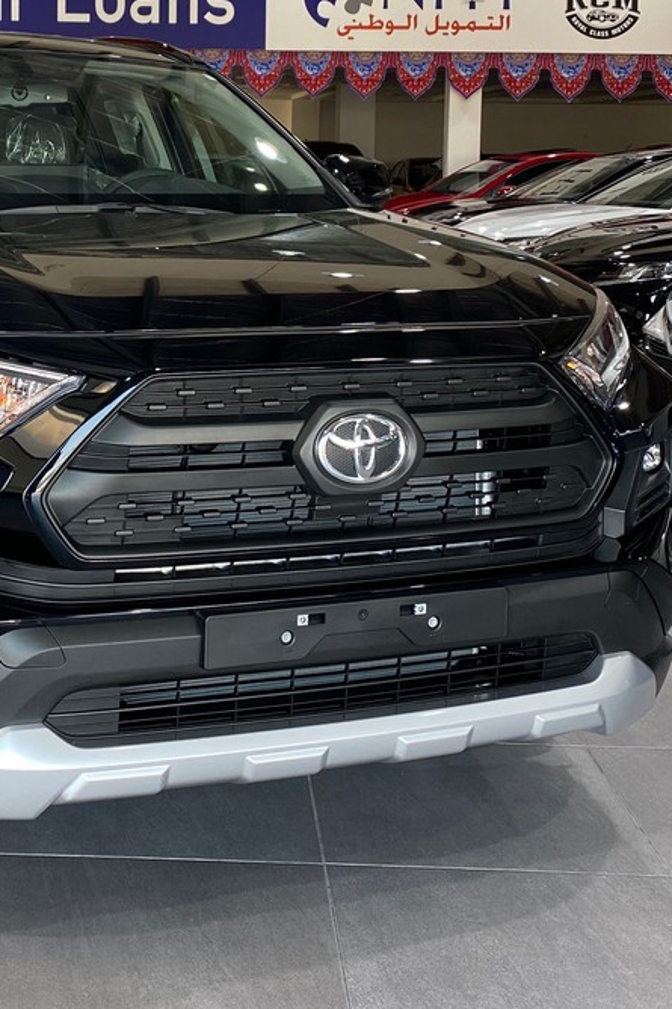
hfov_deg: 24.6
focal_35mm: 54
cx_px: 124
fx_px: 1513
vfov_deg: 36.2
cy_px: 276
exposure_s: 1/121
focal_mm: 4.25
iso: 100
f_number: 1.8
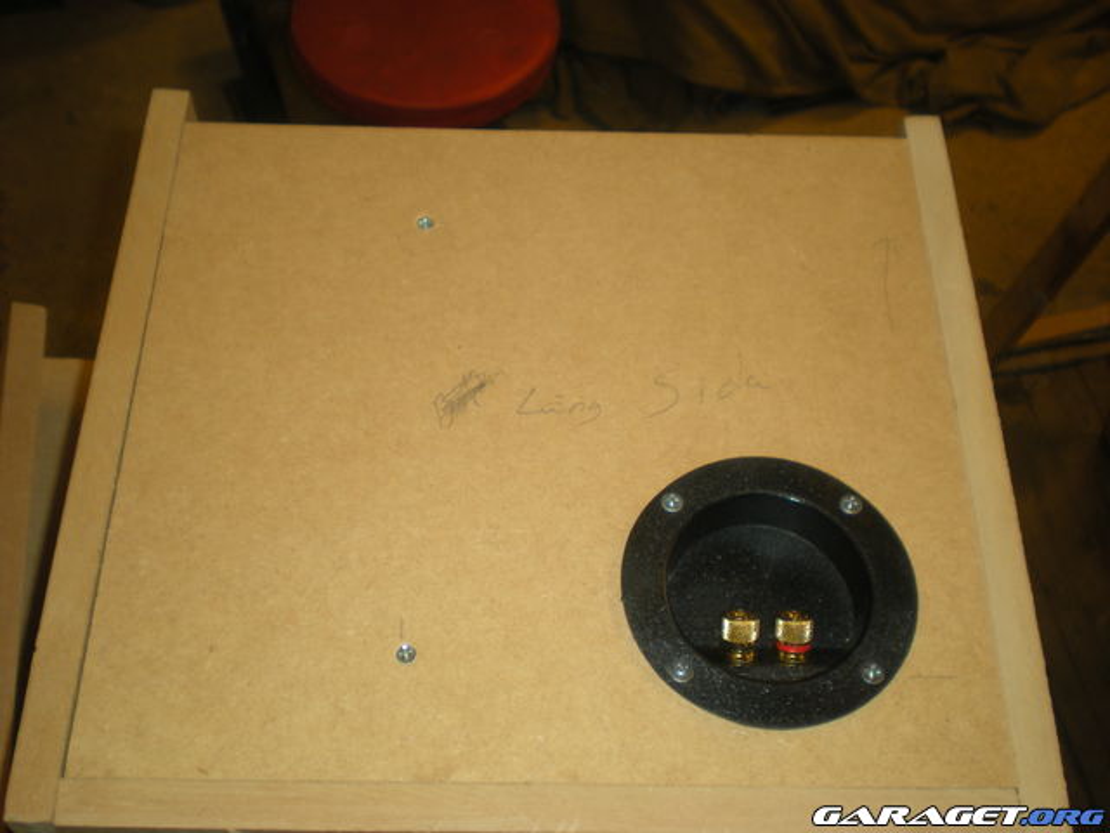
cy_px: 416
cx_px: 555
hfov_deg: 42.9
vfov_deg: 32.9
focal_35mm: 44
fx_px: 1411
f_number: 3.5
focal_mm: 7.4
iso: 64
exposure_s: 1/40
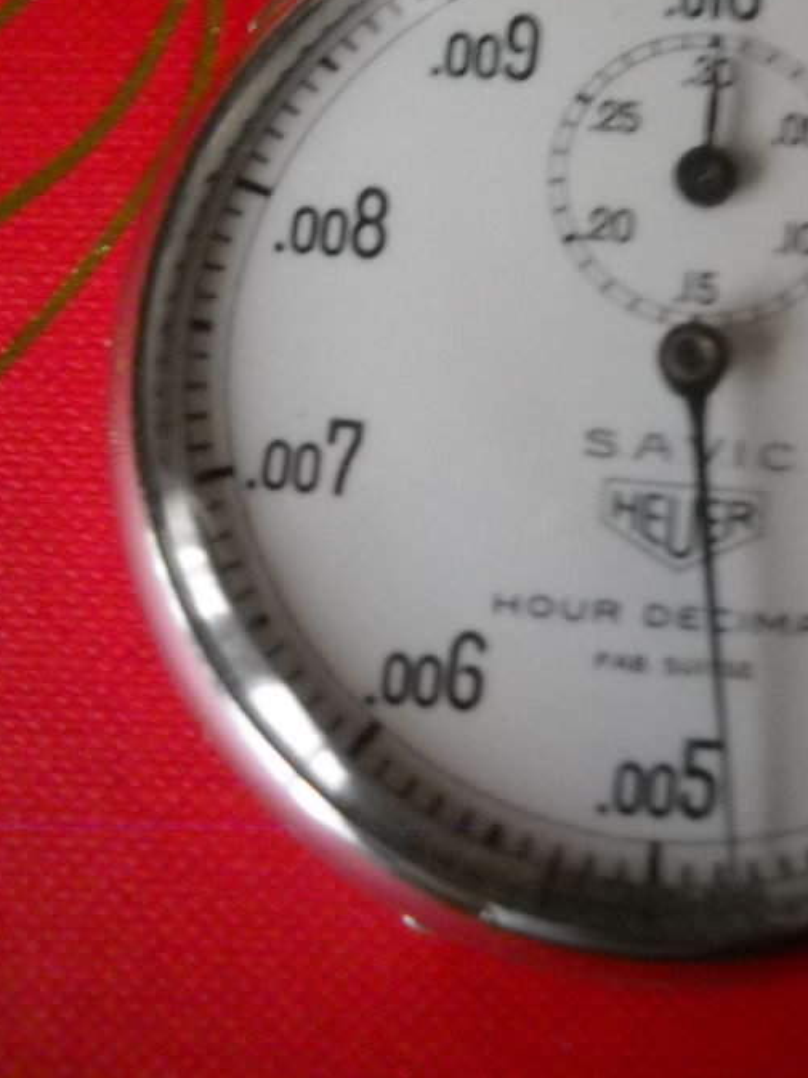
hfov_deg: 23.8
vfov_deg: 31.2
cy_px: 279
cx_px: 590
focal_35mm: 61
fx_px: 1898
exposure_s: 1/10
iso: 800
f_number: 3.1
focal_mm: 6.72
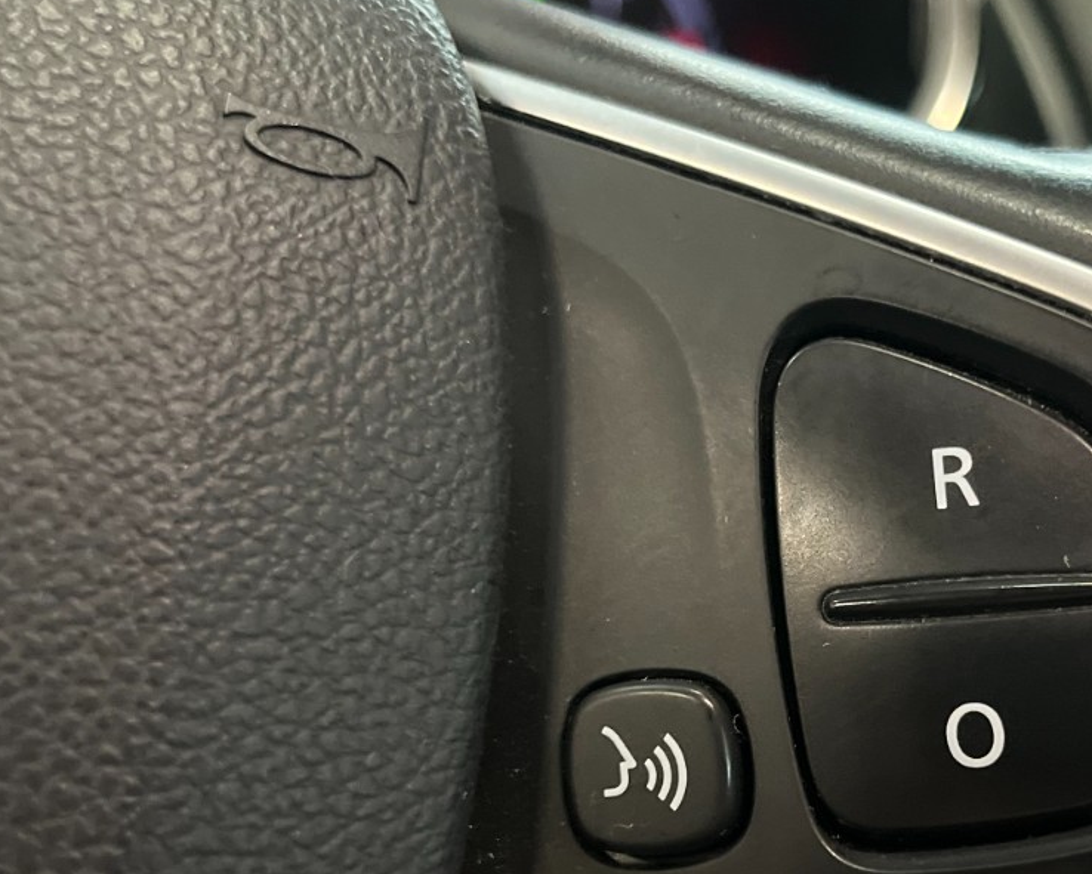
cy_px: 593
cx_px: 811
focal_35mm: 55
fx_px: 1778
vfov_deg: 27.4
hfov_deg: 33.5
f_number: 1.6
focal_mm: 5.1
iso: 640
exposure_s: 1/25
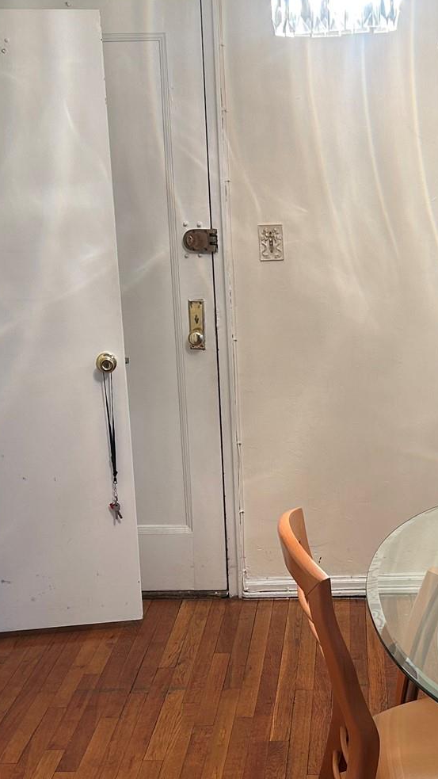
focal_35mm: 59
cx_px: 346
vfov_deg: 35.3
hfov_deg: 20.2
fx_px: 1218
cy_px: 487
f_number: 1.5
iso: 80
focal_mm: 5.7
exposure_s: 1/60
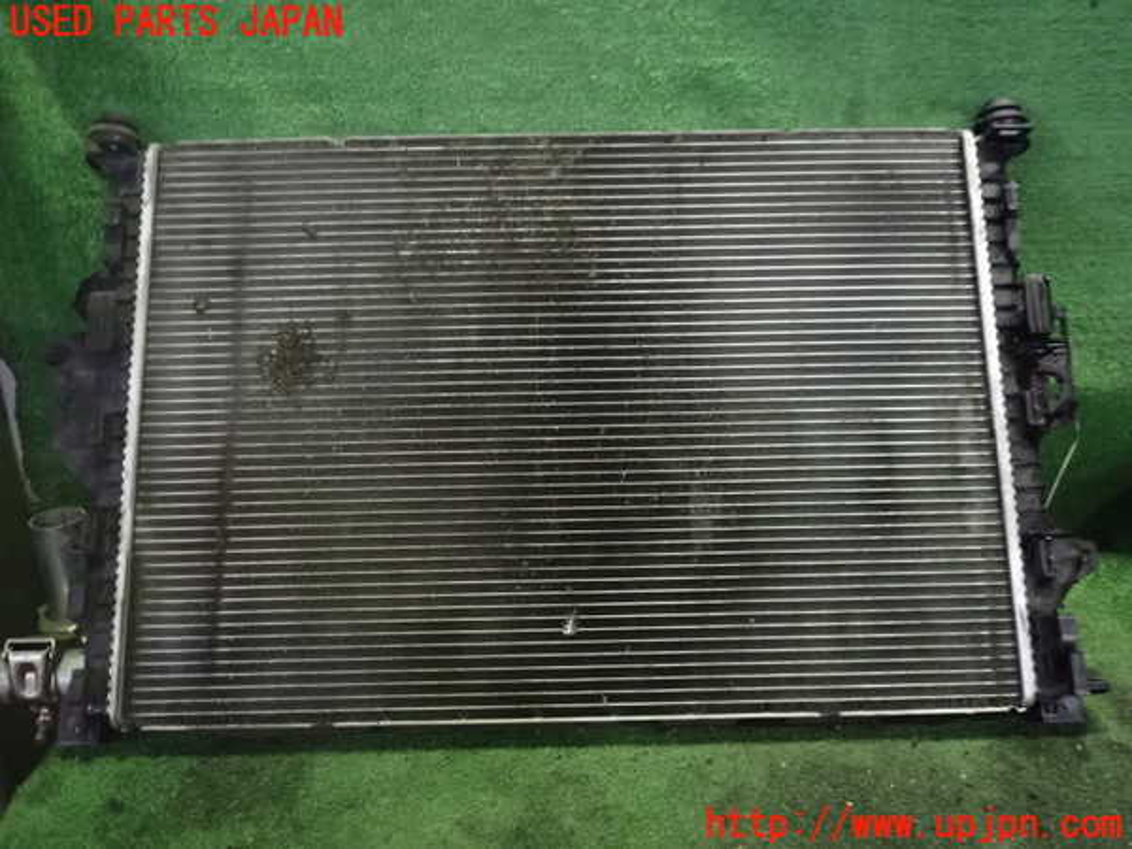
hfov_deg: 60.0
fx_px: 981
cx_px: 566
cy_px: 424
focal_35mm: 30
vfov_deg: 46.8
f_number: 2.3
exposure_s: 1/60
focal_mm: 5.4
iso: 1600
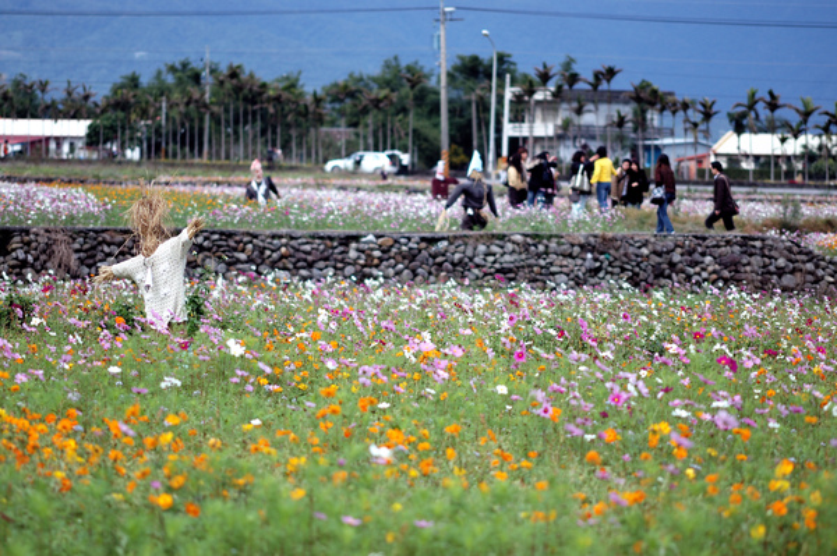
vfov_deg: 8.7
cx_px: 418
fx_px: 3659
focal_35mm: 158
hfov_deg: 13.1
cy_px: 278
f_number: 2.8
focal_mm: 105
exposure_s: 1/1600
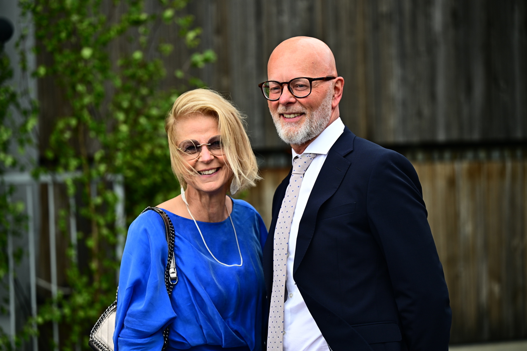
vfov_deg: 13.0
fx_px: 1537
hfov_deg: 19.5
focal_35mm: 105
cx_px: 264
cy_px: 176
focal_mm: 105
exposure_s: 1/400
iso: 180
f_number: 2.8
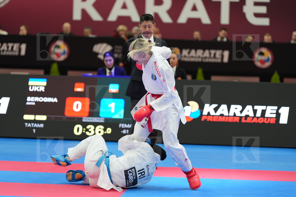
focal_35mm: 145
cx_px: 148
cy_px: 98
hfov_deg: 14.2
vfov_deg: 9.5
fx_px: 1192
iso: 2000
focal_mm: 145
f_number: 2.8
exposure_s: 1/1000
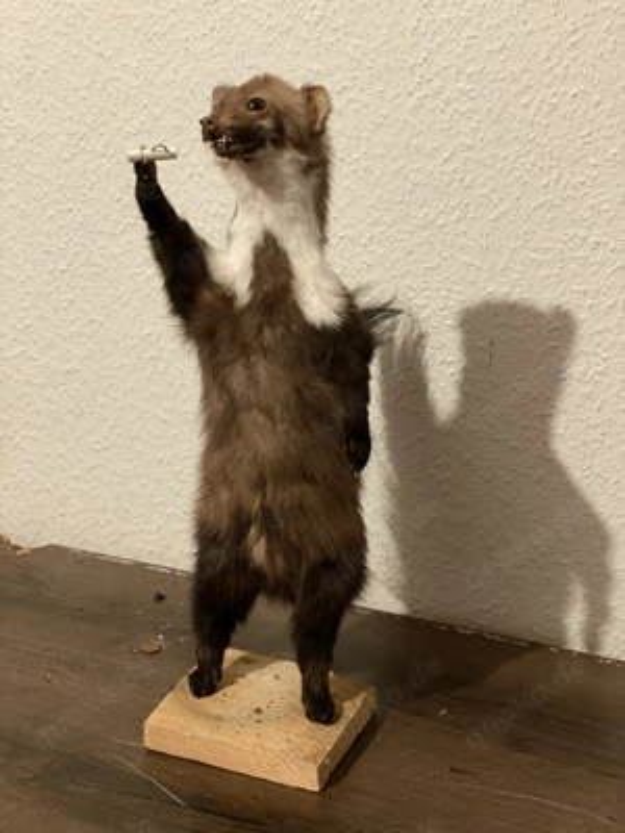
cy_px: 416
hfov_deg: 28.0
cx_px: 312
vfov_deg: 36.8
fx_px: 1252
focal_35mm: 52
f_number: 2
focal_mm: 6
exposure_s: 1/20
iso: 400
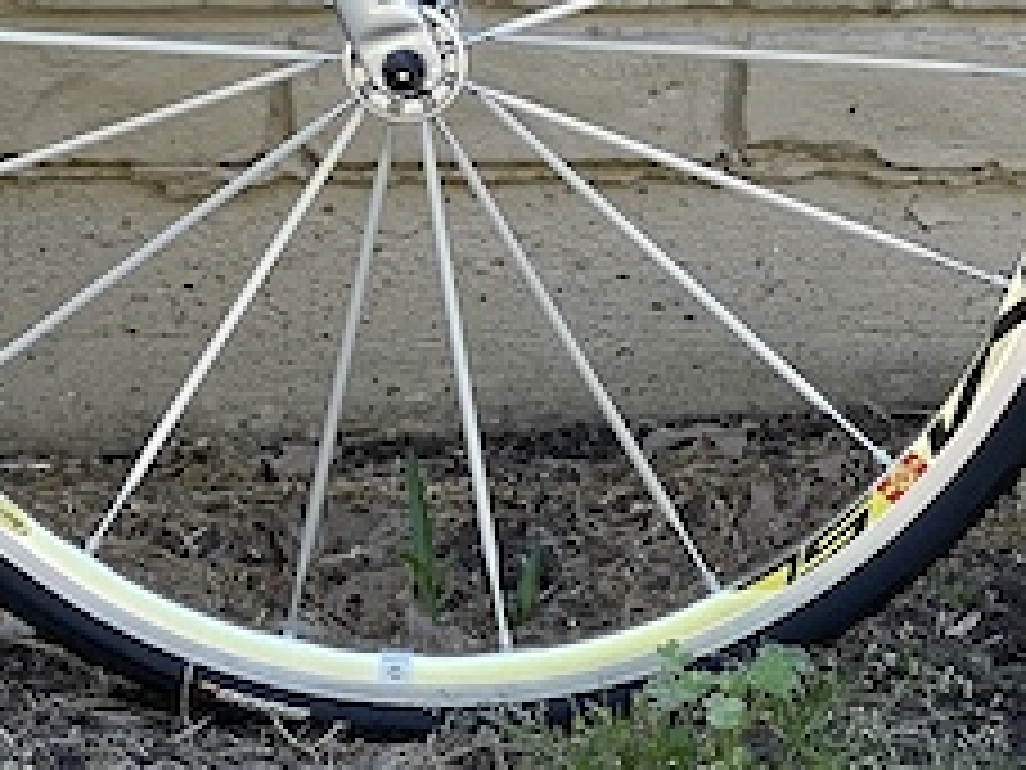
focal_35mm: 225
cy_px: -329
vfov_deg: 6.5
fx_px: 6669
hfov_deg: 8.6
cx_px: -513
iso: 32
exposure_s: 1/122
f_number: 2.2
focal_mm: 7.5
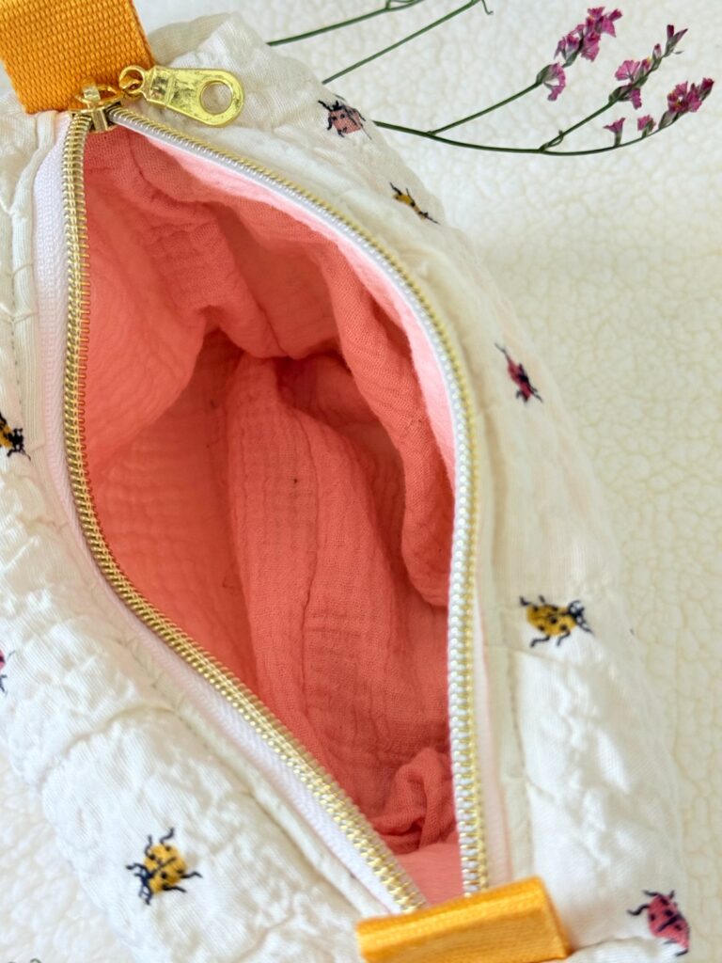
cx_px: 361
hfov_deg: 30.3
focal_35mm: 48
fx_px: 1335
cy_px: 482
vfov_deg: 39.7
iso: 125
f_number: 1.78
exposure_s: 1/96
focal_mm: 6.76
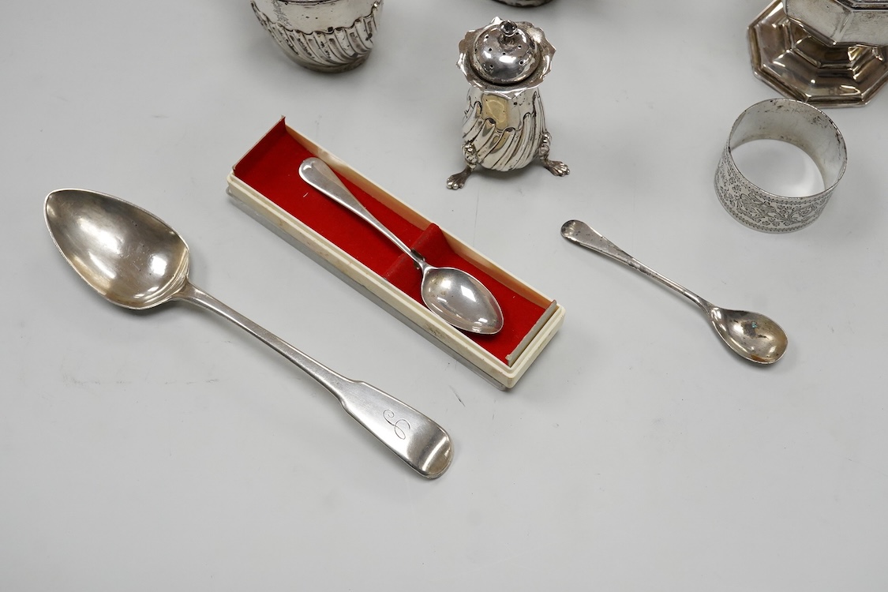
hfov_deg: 43.6
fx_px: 1110
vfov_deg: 29.9
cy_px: 296
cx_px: 444
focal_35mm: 45
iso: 2500
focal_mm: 30
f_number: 11
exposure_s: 1/250
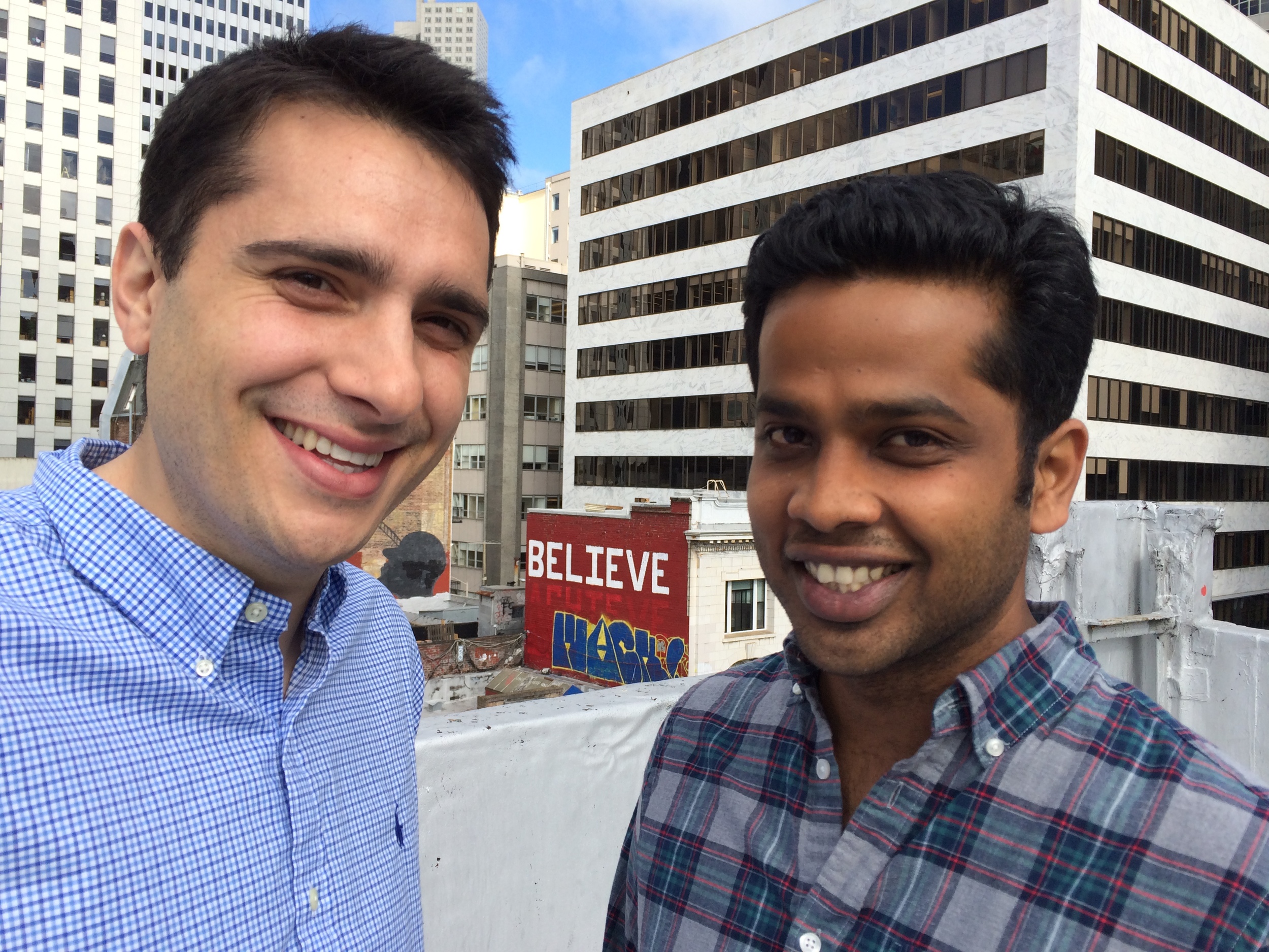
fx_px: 1100
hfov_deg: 60.0
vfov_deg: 46.8
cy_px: 476
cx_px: 634
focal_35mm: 30
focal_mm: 4.12
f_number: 2.2
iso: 32
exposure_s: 1/1140
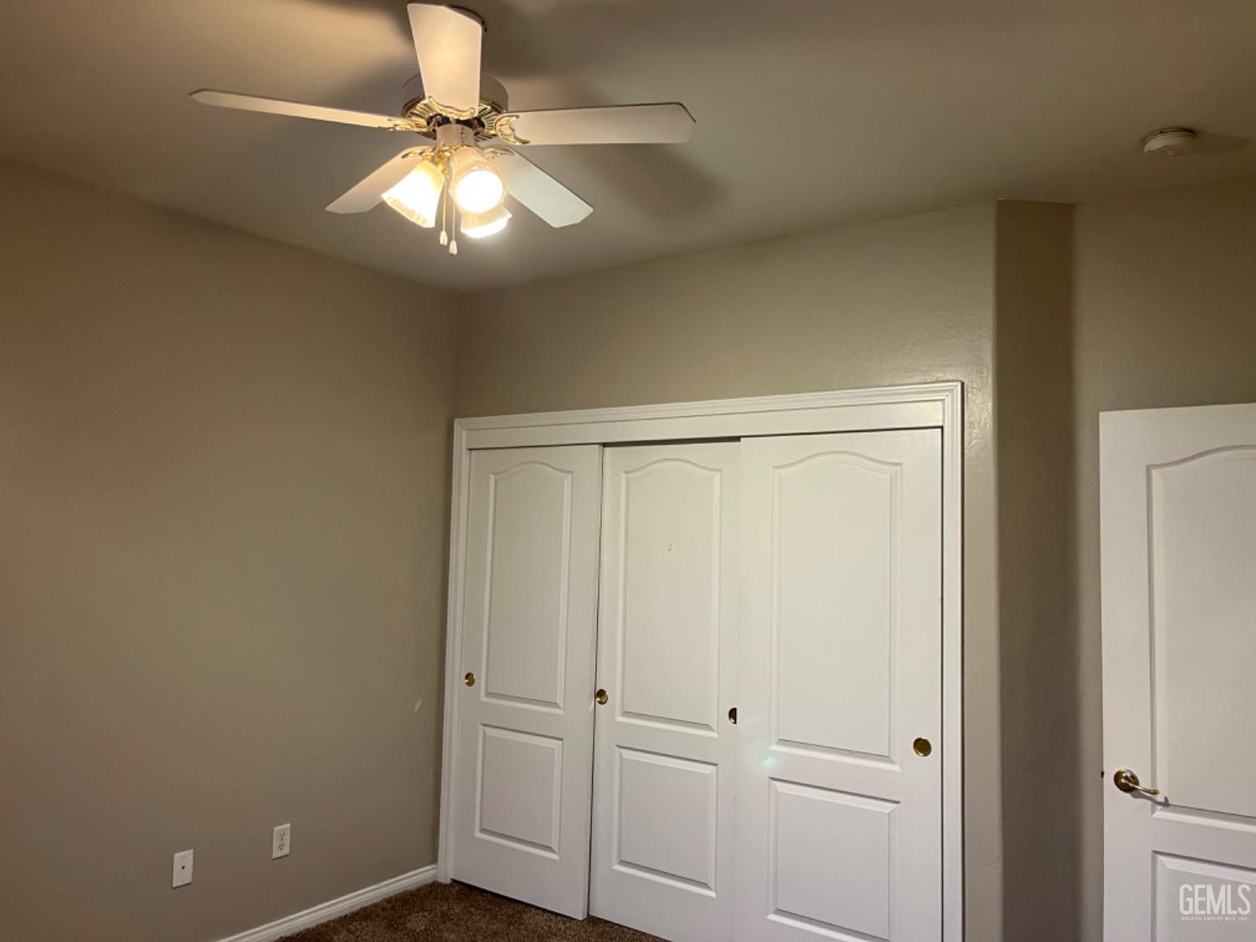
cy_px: 471
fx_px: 943
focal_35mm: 26
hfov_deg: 67.3
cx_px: 628
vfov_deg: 53.1
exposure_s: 1/60
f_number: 1.6
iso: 160
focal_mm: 5.1
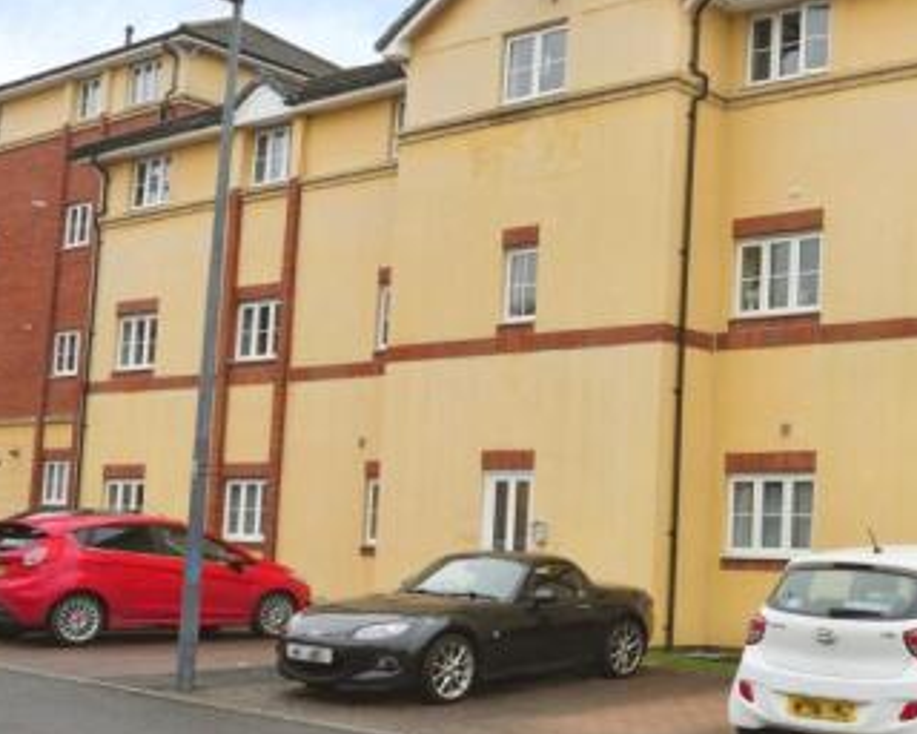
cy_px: 294
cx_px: 832
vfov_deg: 30.2
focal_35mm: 50
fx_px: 1357
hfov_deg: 35.1
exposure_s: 1/160
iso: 400
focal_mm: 26
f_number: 6.3
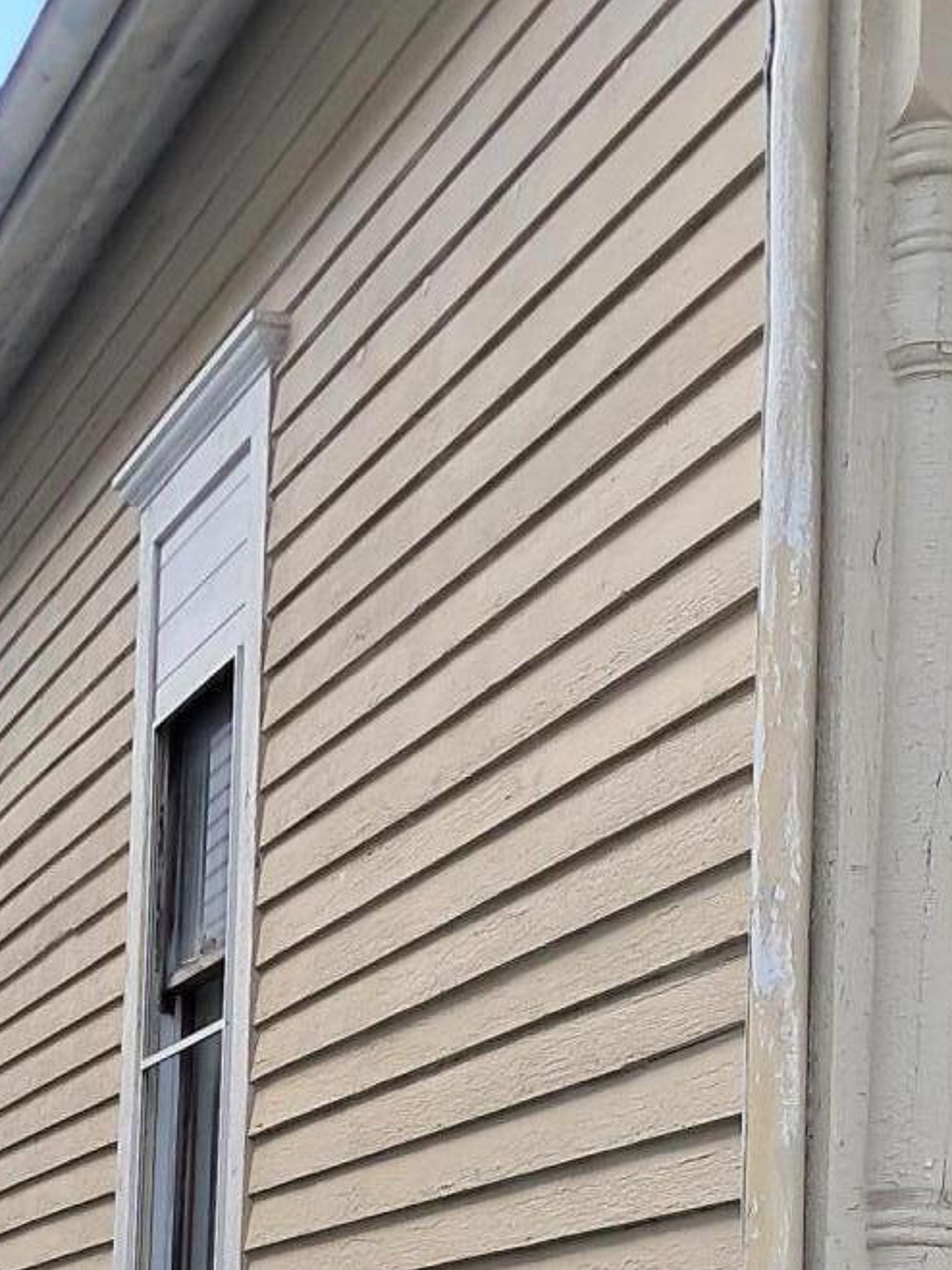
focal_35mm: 82
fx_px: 3008
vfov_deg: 22.3
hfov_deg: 18.0
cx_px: 403
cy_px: 1447
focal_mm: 4
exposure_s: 1/230
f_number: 1.8
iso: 50
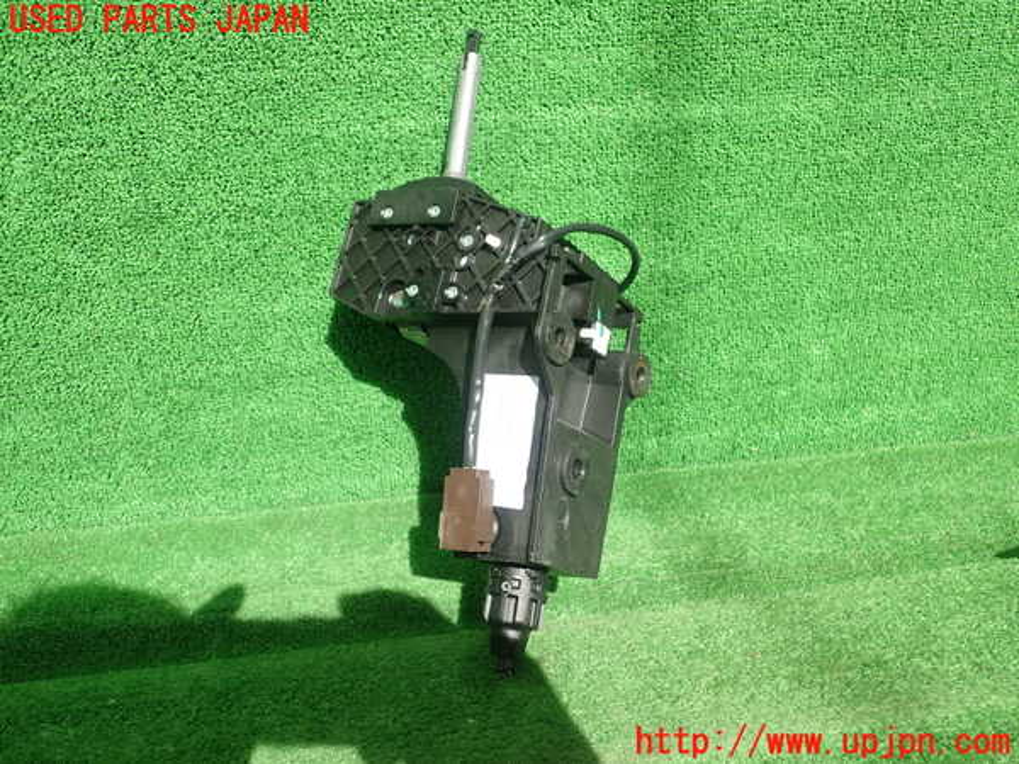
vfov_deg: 46.8
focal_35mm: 30
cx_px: 510
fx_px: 883
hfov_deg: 60.0
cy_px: 382
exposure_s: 1/200
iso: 100
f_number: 2.3
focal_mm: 5.5
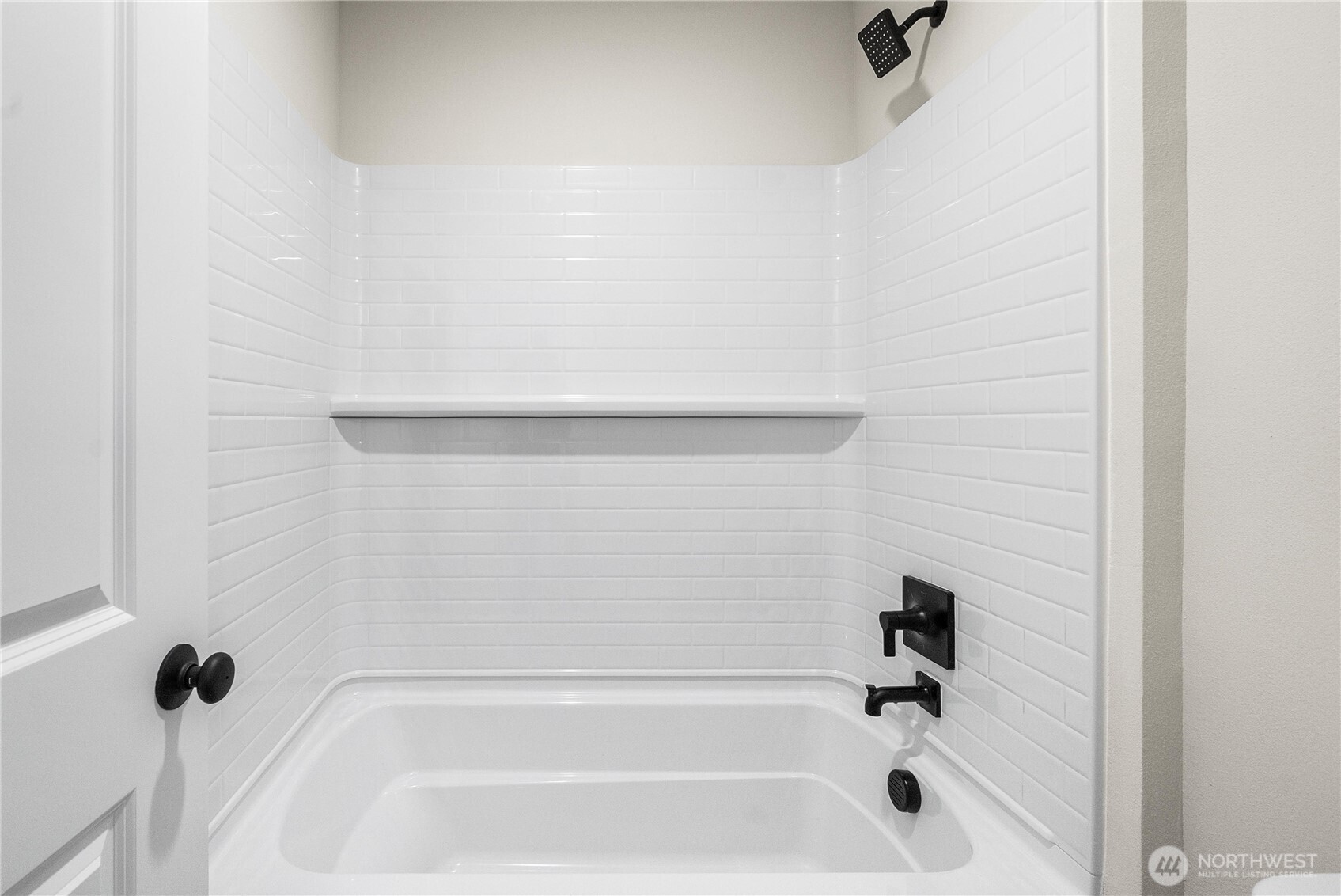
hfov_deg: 104.2
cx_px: 670
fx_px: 522
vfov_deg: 81.3
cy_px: 448
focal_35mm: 14
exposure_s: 1/60
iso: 200
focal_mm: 14
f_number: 7.1
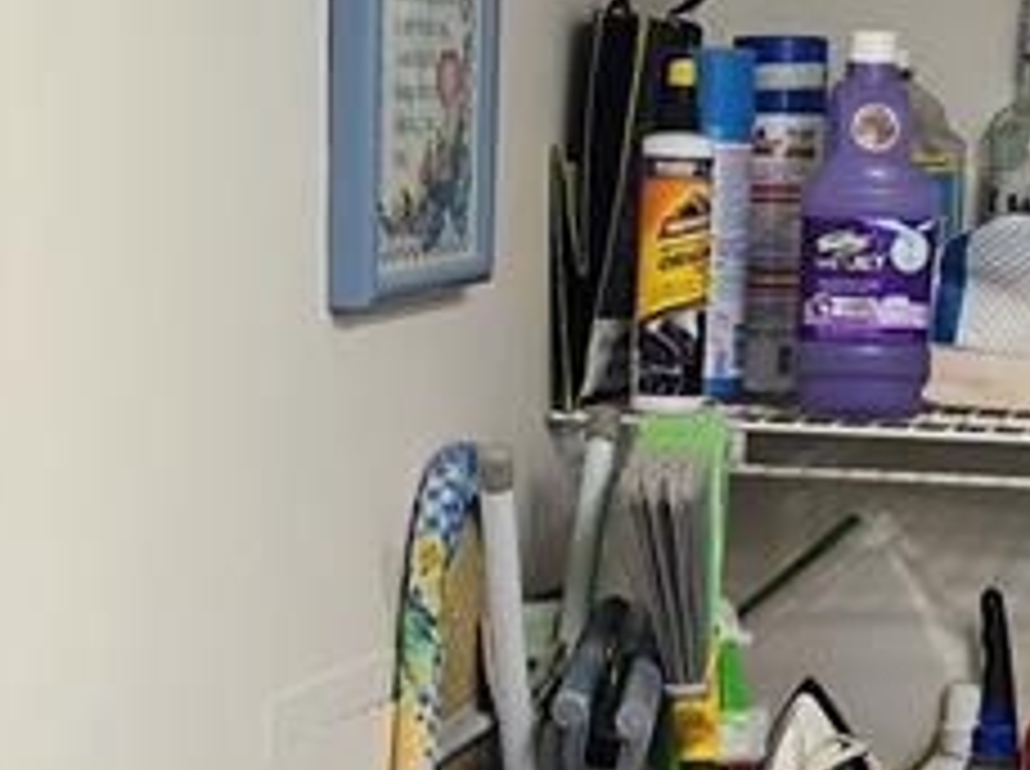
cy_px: 684
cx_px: 549
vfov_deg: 14.2
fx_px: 3060
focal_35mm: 103
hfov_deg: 19.1
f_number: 1.8
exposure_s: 1/180
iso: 125
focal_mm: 5.4
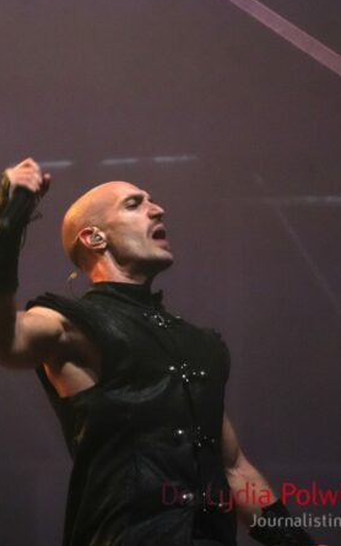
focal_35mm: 589
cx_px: 34
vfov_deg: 3.6
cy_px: 298
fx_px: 8759
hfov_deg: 2.2
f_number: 6.3
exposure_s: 1/200
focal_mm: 223
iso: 6400
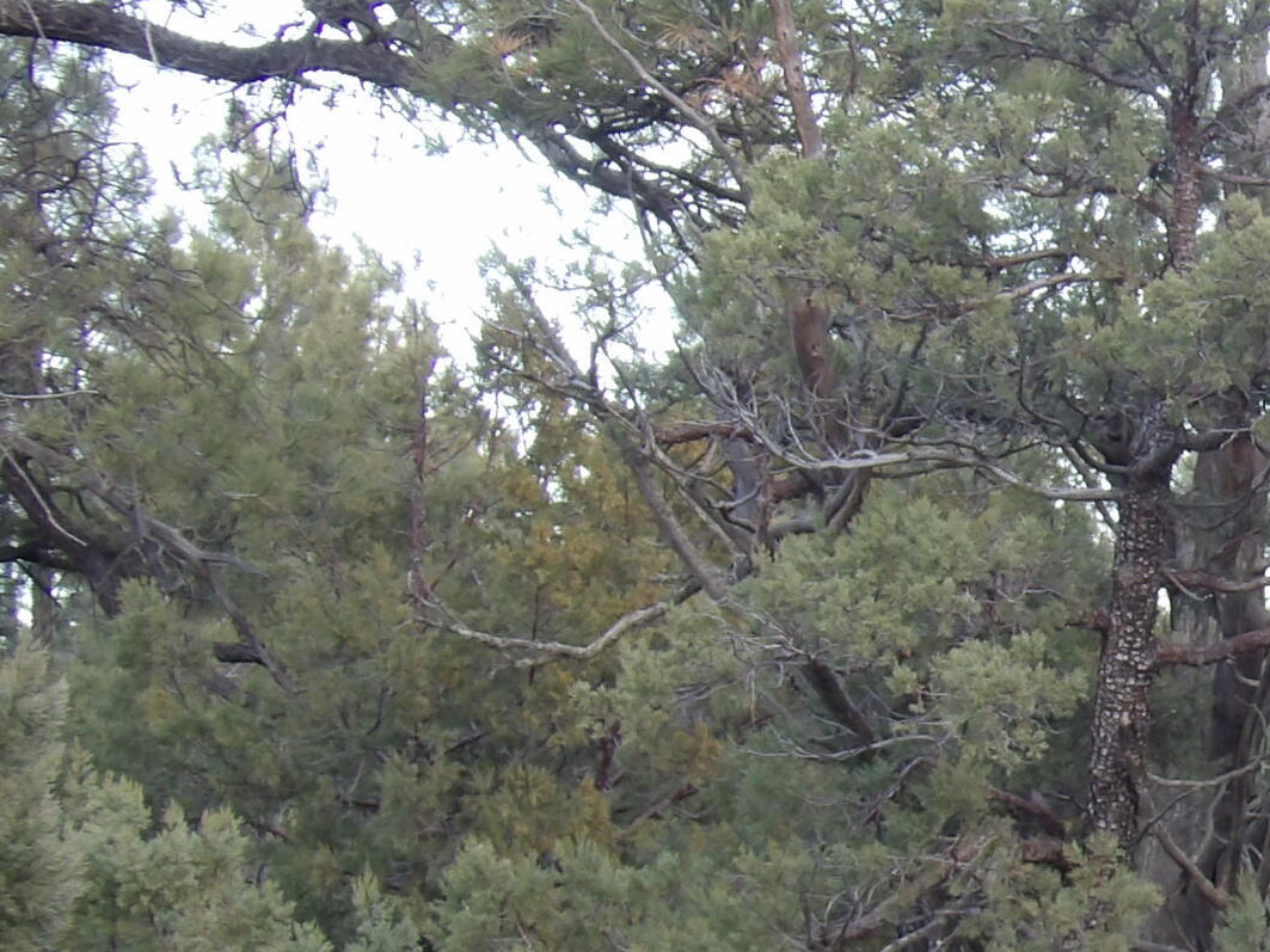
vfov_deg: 5.2
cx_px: 1698
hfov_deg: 6.8
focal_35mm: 288
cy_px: 724
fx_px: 10565
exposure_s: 1/72
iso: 200
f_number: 4.2
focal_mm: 18.2
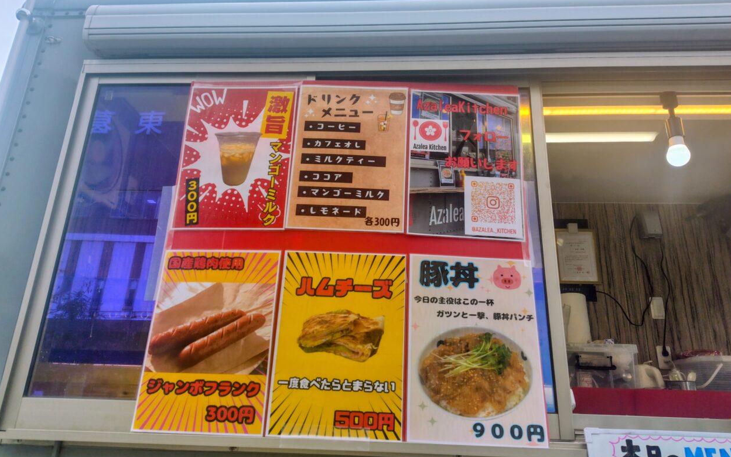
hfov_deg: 72.5
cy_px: 219
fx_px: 498
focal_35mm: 25
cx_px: 373
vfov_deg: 49.3
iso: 50
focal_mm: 5.6
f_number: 1.9
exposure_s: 1/1079
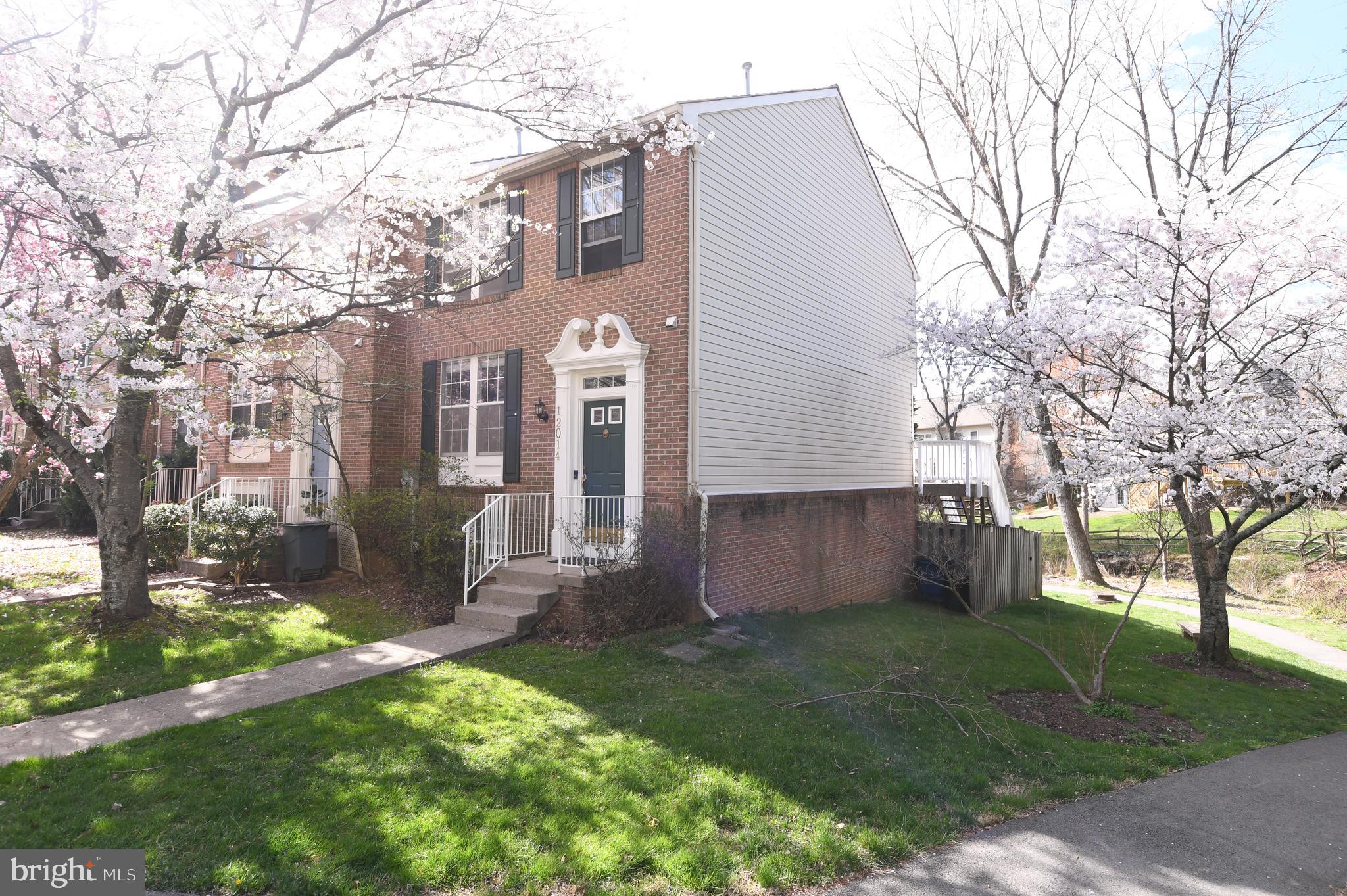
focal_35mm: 36
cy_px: 448
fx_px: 1346
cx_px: 674
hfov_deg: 53.2
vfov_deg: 36.8
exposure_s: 1/125
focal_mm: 24
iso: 200
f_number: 8
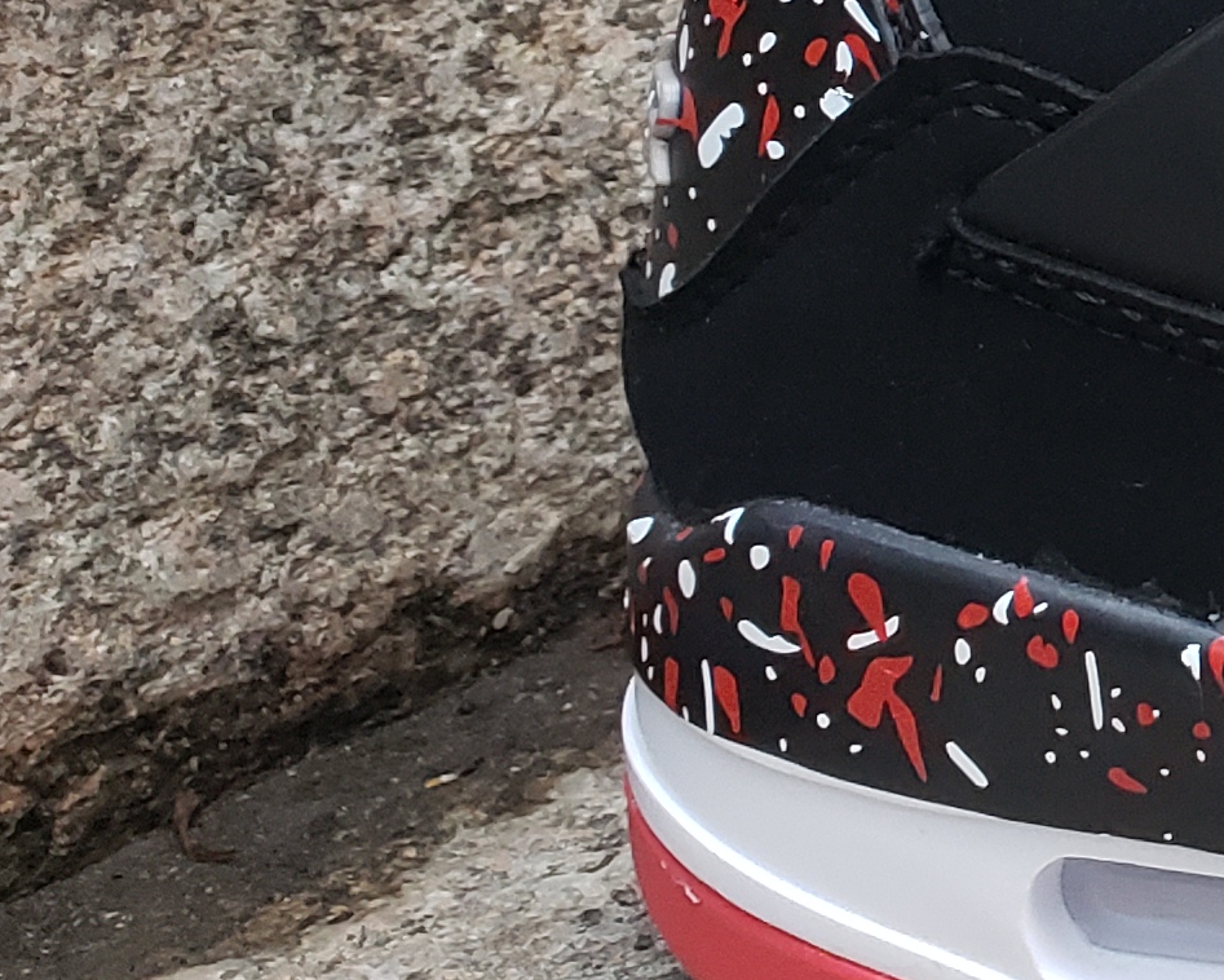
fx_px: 3913
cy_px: -447
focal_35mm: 108
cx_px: 2426
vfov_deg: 13.5
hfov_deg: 14.7
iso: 200
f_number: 2.4
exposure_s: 1/50
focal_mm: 4.3
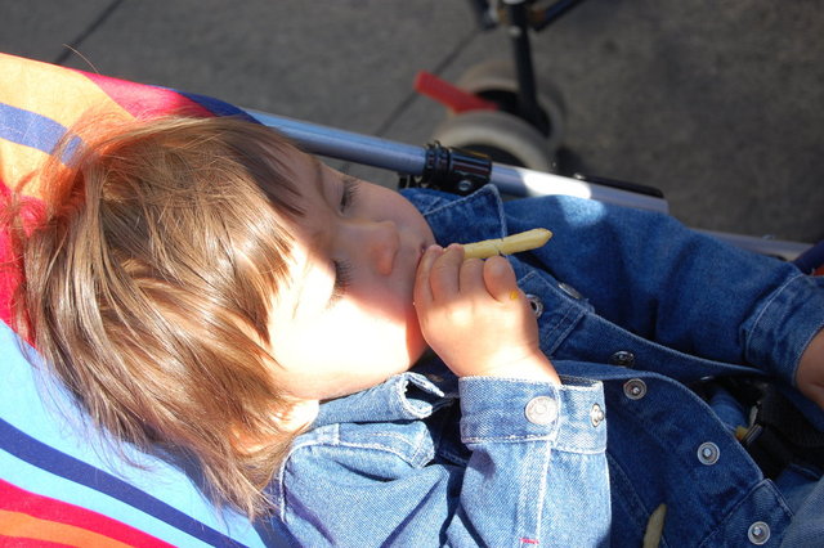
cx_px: 412
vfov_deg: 16.5
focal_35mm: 82
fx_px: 1887
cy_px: 274
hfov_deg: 24.6
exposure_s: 1/200
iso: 200
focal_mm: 55
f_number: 7.1
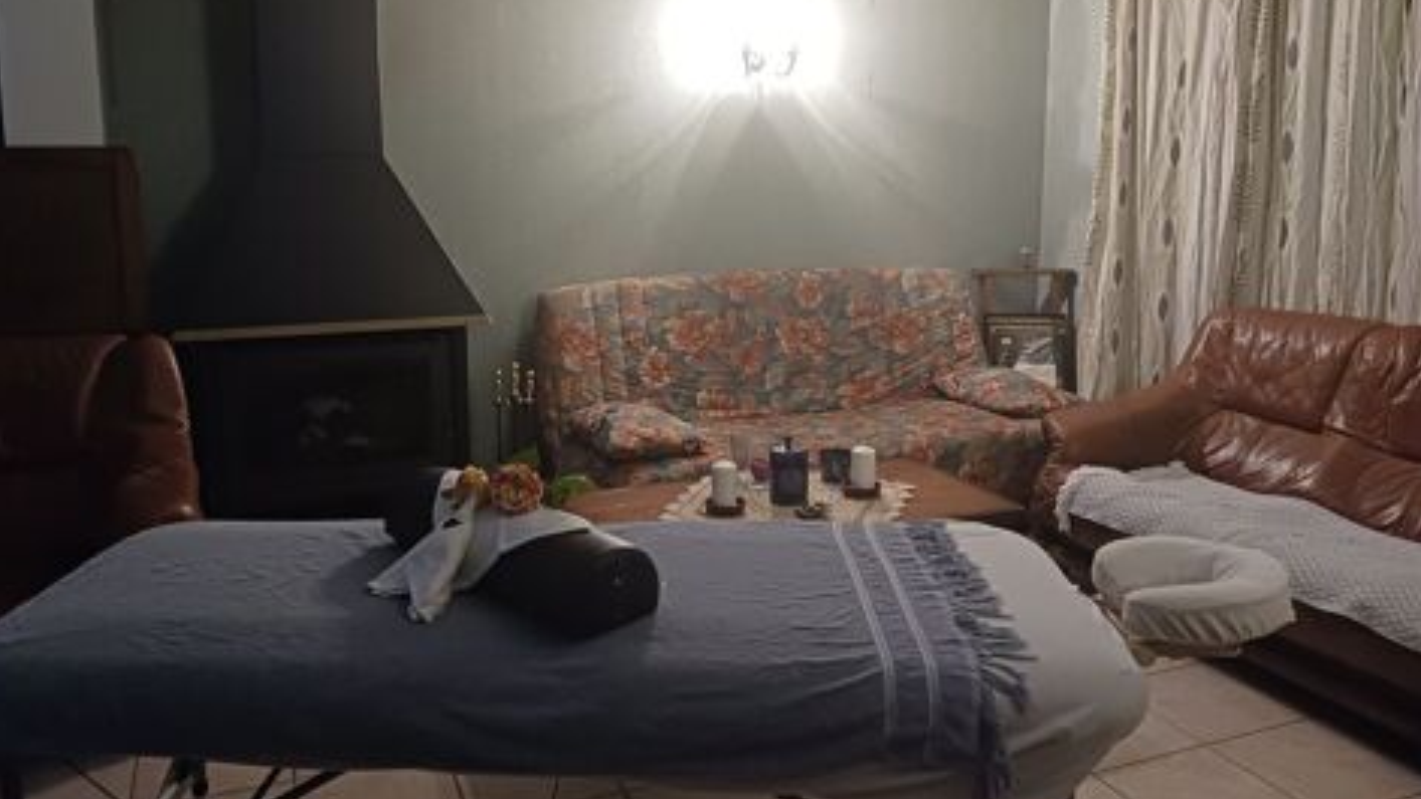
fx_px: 1130
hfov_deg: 64.3
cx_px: 706
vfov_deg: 38.8
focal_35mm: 30
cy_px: 329
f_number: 1.8
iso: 400
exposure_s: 1/20
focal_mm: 4
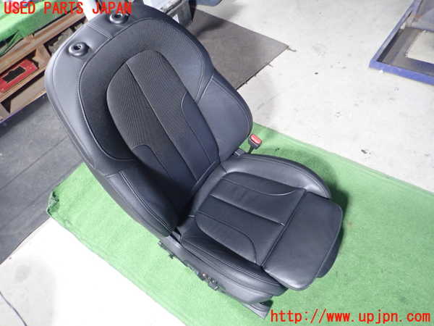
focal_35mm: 25
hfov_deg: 69.4
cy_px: 163
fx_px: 313
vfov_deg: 54.9
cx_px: 217
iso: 500
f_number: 2
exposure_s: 1/30
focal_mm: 4.5
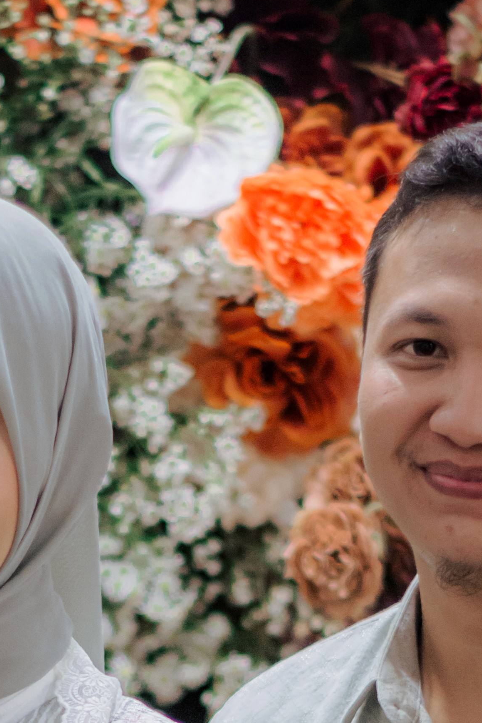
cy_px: 784
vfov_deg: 7.9
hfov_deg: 5.3
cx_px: 242
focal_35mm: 260
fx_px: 5223
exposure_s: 1/100
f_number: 1.8
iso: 400
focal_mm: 50
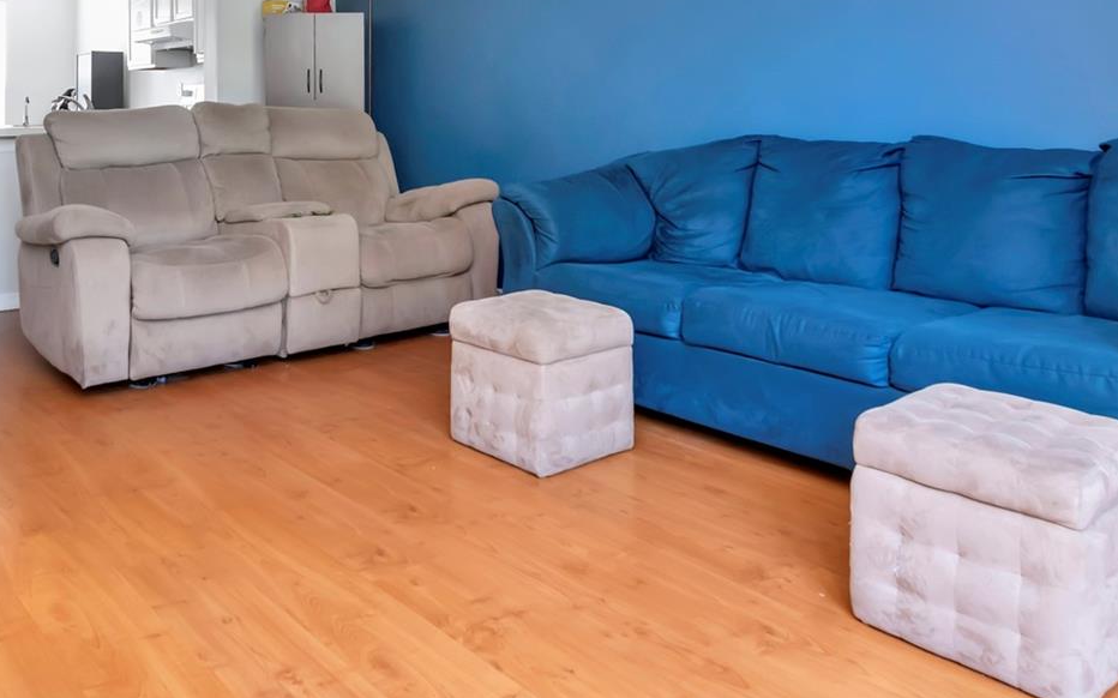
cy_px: 131
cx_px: 378
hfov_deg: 63.3
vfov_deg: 41.3
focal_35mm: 29
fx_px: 880
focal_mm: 11
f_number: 9
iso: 800
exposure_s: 1/10
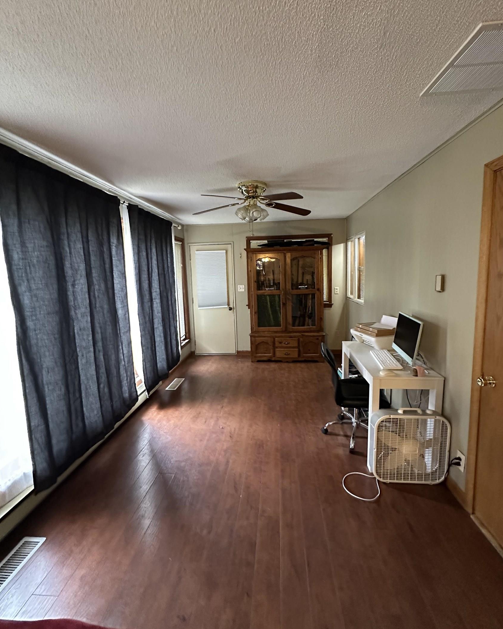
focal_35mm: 15
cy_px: 302
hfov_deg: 84.0
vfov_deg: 96.8
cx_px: 258
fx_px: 279
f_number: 2.2
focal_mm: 2.22
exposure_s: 1/60
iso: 640
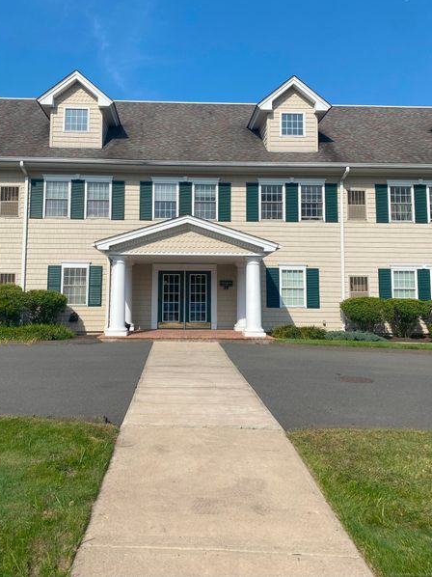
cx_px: 196
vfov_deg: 61.5
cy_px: 256
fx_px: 483
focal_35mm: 29
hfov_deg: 48.1
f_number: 1.8
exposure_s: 1/3401
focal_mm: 4.25
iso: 32
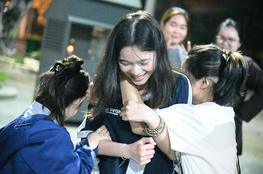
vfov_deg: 15.9
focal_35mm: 86
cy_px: 87
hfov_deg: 23.7
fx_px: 628
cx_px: 132
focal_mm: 86
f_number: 4
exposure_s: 1/200
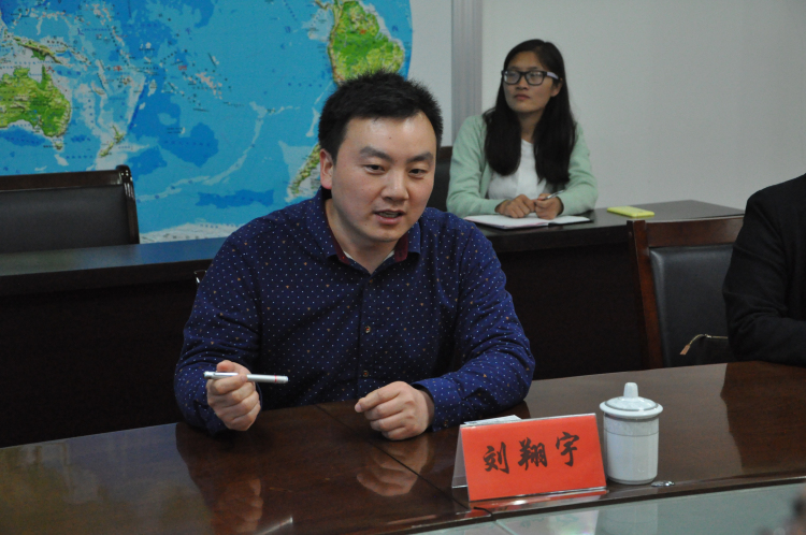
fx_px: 1677
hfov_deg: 27.0
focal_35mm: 75
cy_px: 268
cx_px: 403
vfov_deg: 18.1
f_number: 5.6
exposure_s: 1/50
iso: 3200
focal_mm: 50
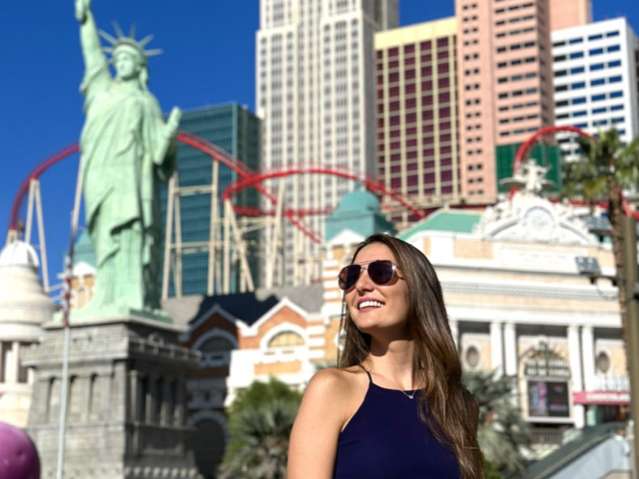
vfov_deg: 22.6
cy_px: 223
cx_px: 322
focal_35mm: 65
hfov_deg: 29.8
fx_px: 1199
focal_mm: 6.9
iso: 100
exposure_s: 1/9804
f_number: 1.8
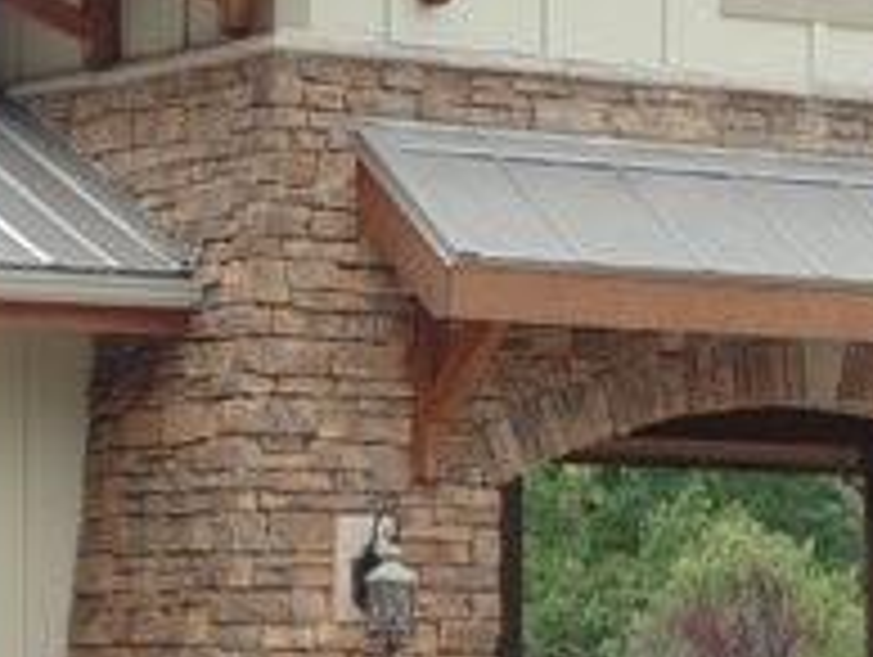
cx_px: 436
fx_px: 4924
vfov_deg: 7.6
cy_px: 364
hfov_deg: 10.1
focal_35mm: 195
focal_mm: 14.1
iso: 80
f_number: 4.3
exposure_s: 1/200
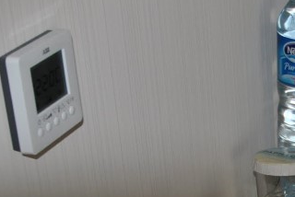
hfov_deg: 15.2
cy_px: 225
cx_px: 378
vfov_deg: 10.5
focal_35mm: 129
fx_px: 1058
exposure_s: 1/60
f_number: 4.5
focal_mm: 24
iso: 200
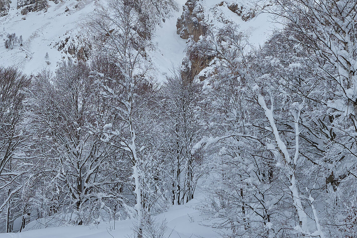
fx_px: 674
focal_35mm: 68
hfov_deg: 29.7
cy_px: 3
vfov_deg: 19.5
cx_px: 175
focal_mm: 21.4
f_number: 9
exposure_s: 1/500
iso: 200
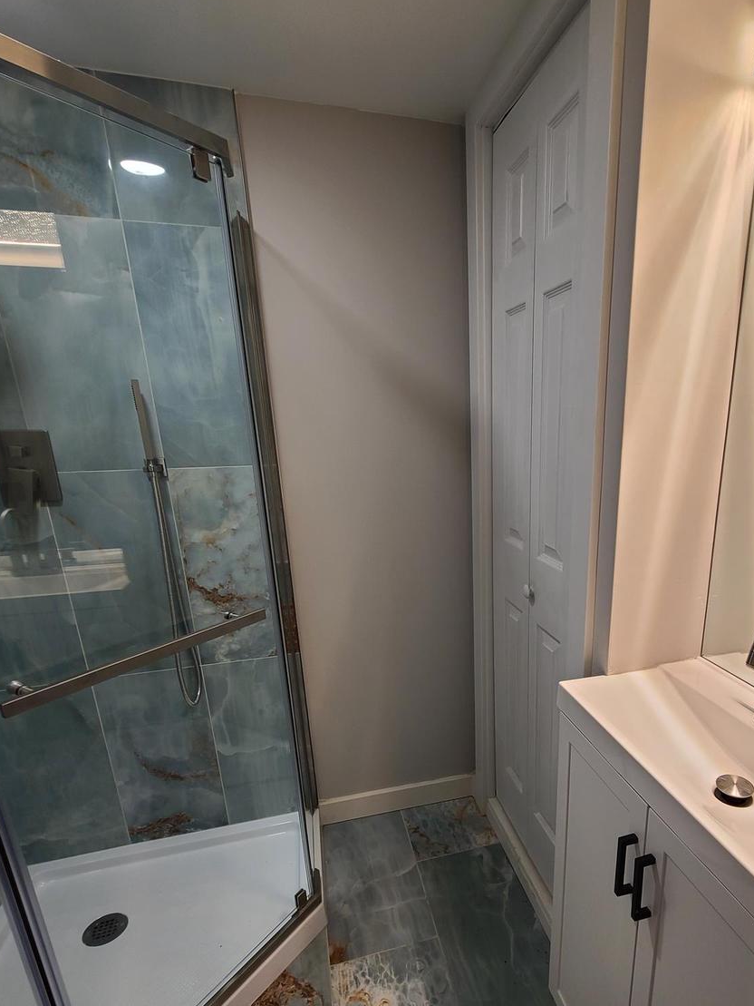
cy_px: 600
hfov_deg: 70.1
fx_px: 523
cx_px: 483
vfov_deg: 86.7
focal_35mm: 18
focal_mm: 2.2
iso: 64
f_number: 2.2
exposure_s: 1/60
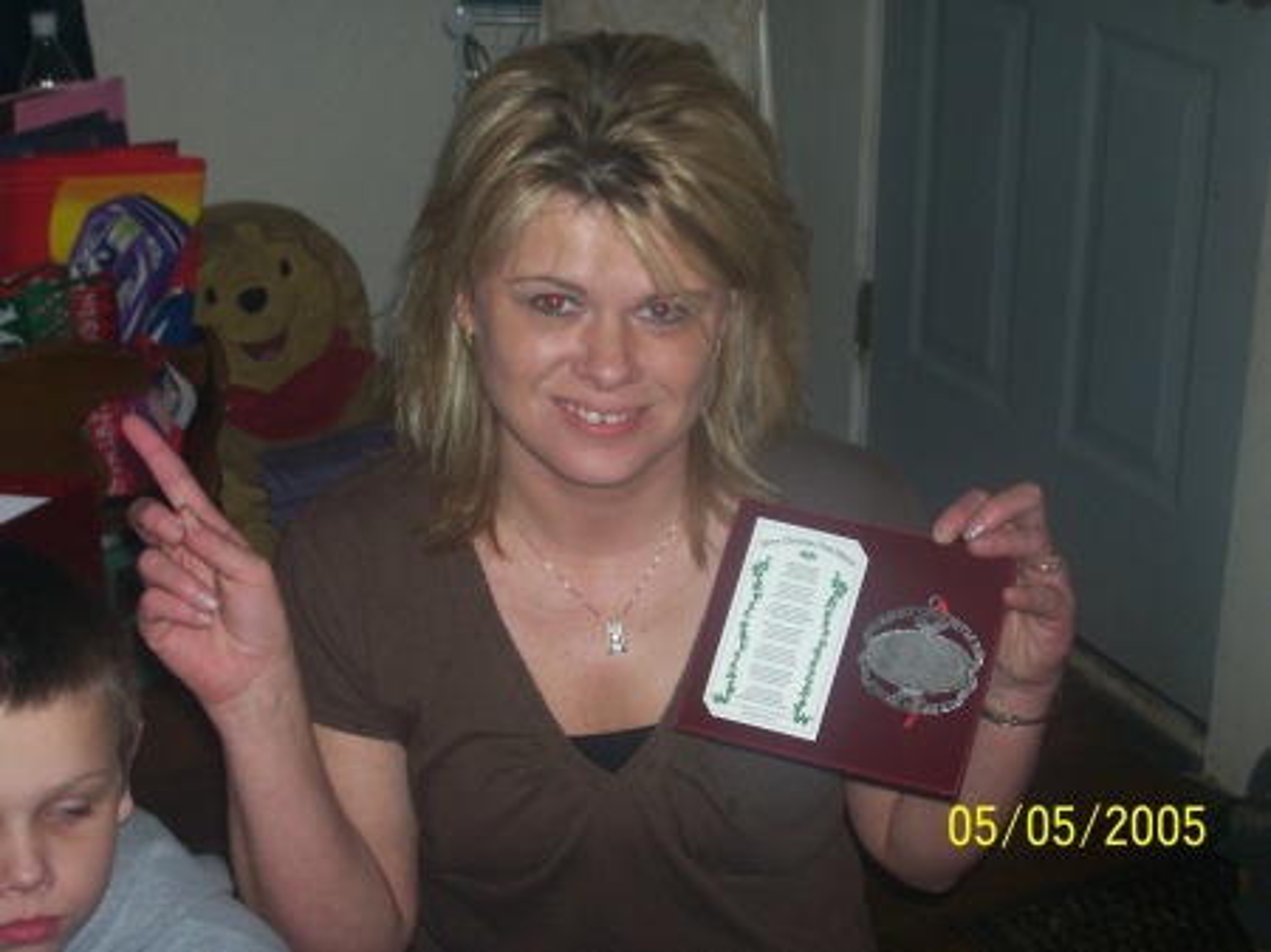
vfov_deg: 22.6
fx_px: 2385
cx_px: 636
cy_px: 476
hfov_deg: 29.8
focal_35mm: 65
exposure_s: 1/78.4
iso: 80
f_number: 3.6
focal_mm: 10.8
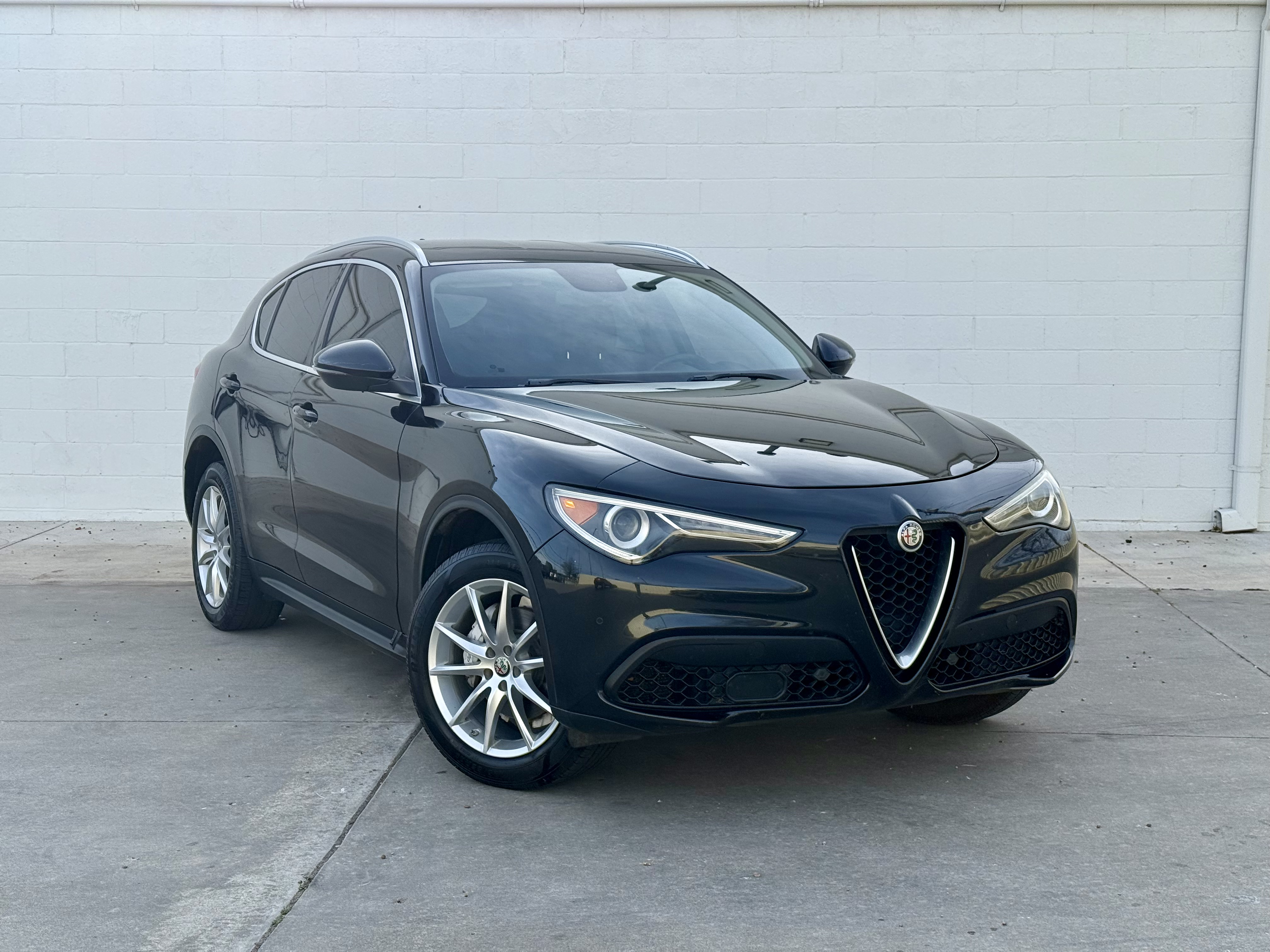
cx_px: 635
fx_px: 1761
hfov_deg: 39.7
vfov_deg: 30.3
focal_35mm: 48
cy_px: 476
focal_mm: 6.76
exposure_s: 1/2033
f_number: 1.78
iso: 64
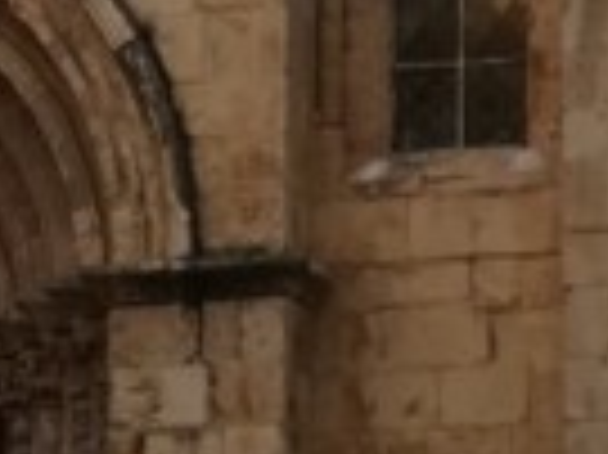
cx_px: 140
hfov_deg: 10.7
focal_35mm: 185
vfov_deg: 8.0
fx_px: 3246
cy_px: 243
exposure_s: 1/50
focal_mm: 3.83
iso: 64
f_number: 2.2
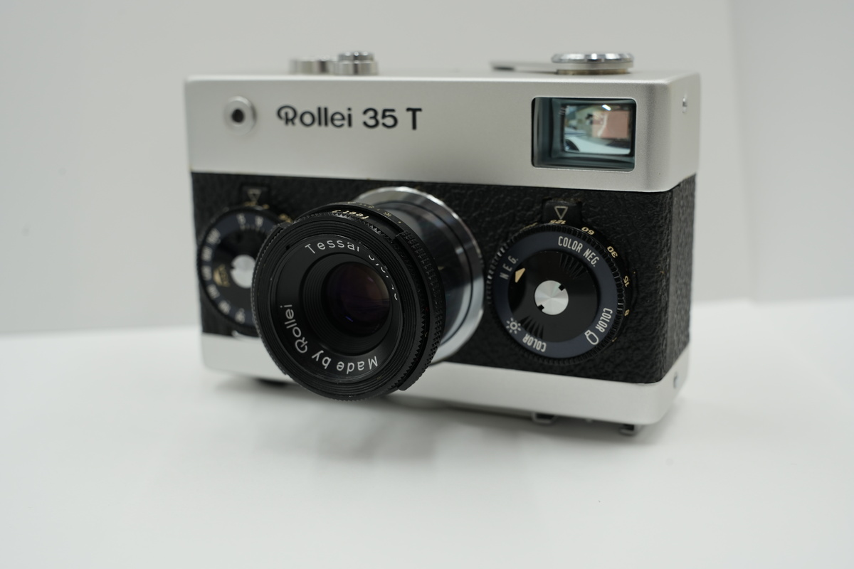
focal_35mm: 48
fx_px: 1139
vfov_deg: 28.1
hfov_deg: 41.1
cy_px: 284
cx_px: 427
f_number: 9
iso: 250
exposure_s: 1/25
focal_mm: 48
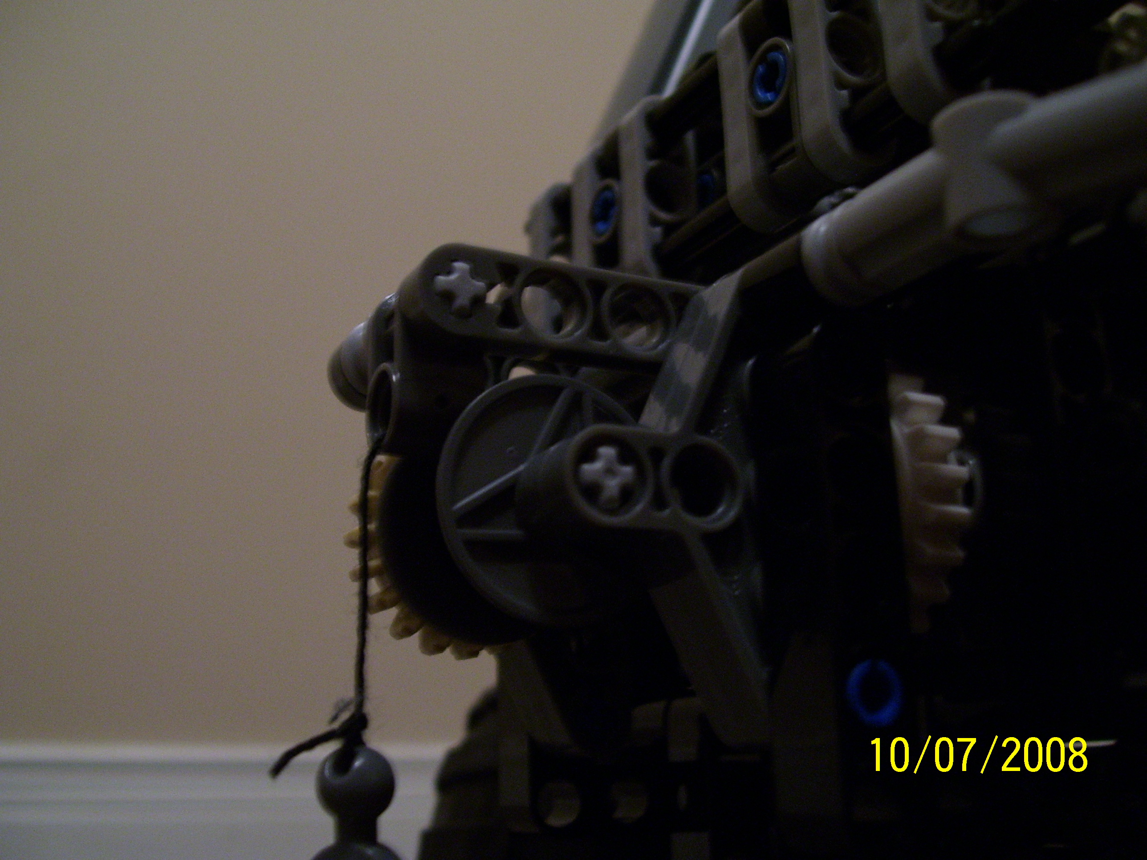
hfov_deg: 50.1
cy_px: 430
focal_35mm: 37
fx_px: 1226
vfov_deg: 38.7
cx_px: 574
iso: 160
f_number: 2.7
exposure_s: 1/8
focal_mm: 6
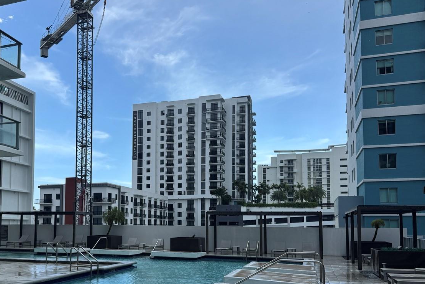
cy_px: 195
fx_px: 425
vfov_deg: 36.4
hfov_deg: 52.1
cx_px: 140
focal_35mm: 36
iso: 80
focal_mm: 6.76
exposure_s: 1/2041
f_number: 1.78
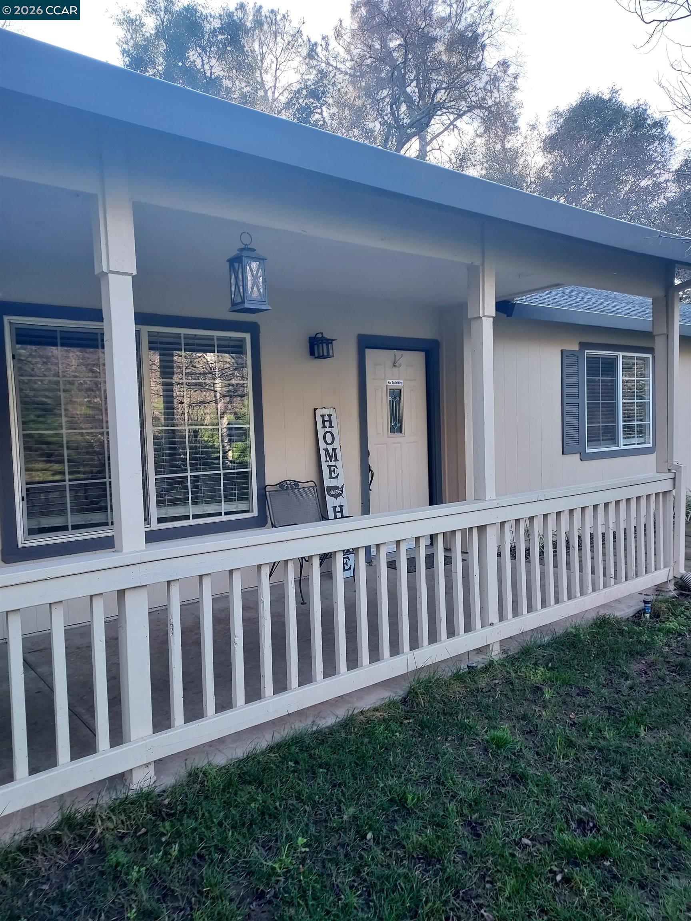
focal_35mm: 24
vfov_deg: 71.6
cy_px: 460
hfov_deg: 56.8
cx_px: 346
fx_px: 639
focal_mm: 4.6
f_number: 1.8
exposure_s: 1/120
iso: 64
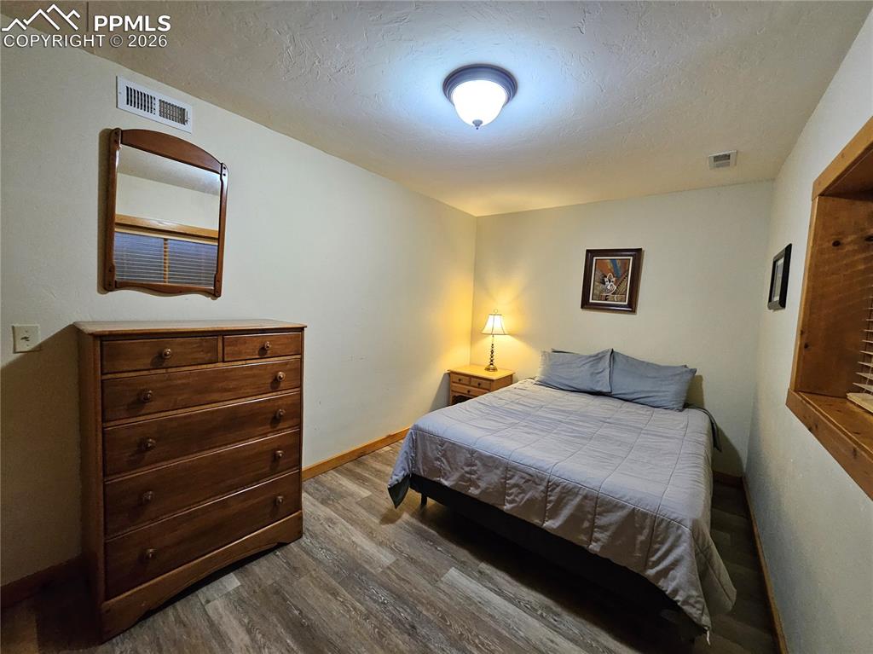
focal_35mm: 13
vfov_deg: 89.9
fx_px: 328
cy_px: 327
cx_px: 436
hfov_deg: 106.2
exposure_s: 1/30
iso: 400
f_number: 2.2
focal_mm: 1.7
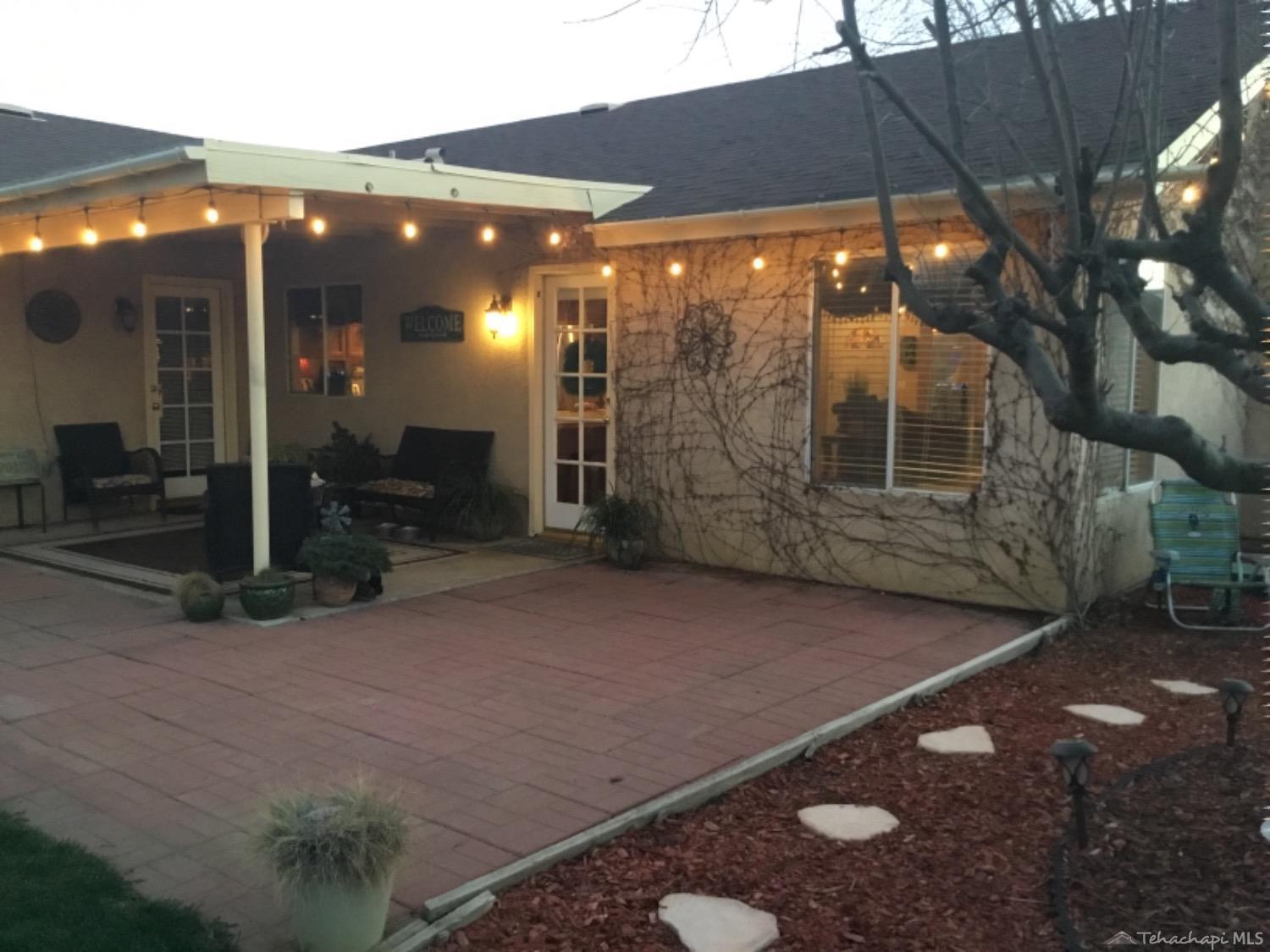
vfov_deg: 45.4
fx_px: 1137
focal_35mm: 31
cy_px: 476
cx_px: 635
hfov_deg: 58.4
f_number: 2.4
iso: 200
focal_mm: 3.3
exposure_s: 1/30
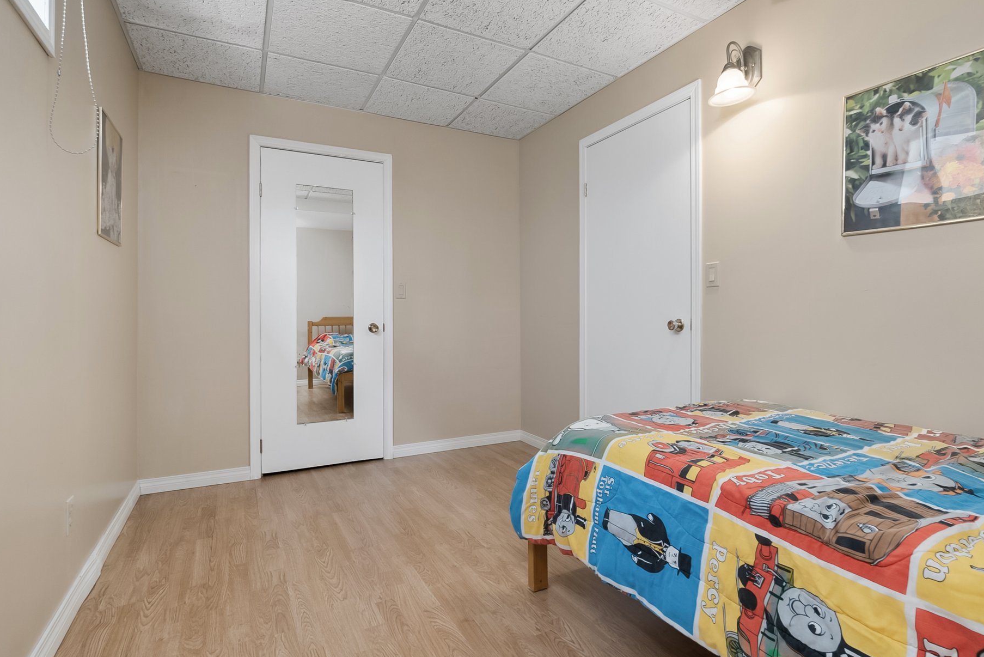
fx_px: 465
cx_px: 499
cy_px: 352
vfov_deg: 70.4
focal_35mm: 17
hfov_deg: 93.3
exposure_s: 2
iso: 100
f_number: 8
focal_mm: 10
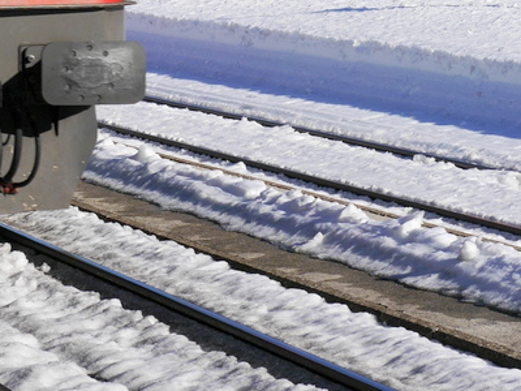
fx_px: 2980
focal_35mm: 198
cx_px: -60
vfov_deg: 7.4
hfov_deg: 9.9
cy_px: -121
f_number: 10
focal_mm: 33
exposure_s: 1/400
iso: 160
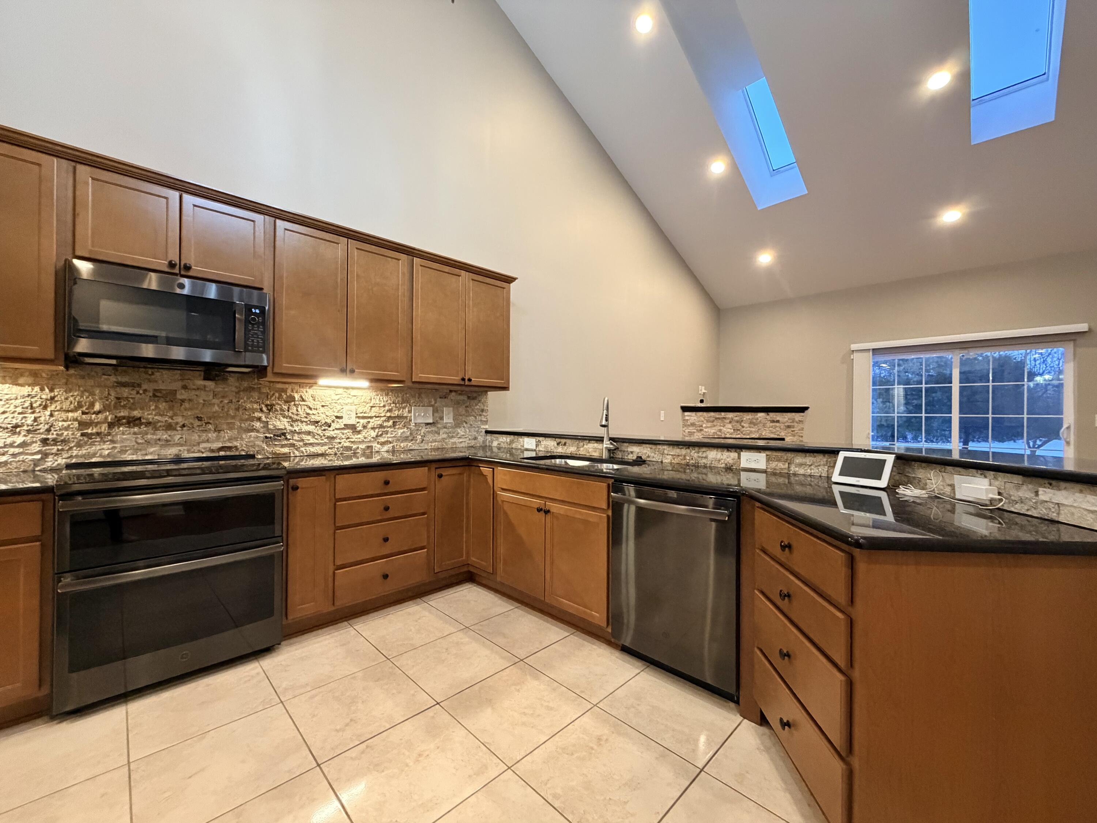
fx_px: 444
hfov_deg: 102.1
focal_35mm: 14
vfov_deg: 85.7
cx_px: 548
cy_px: 412
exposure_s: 1/60
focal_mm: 2.22
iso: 500
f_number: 2.2
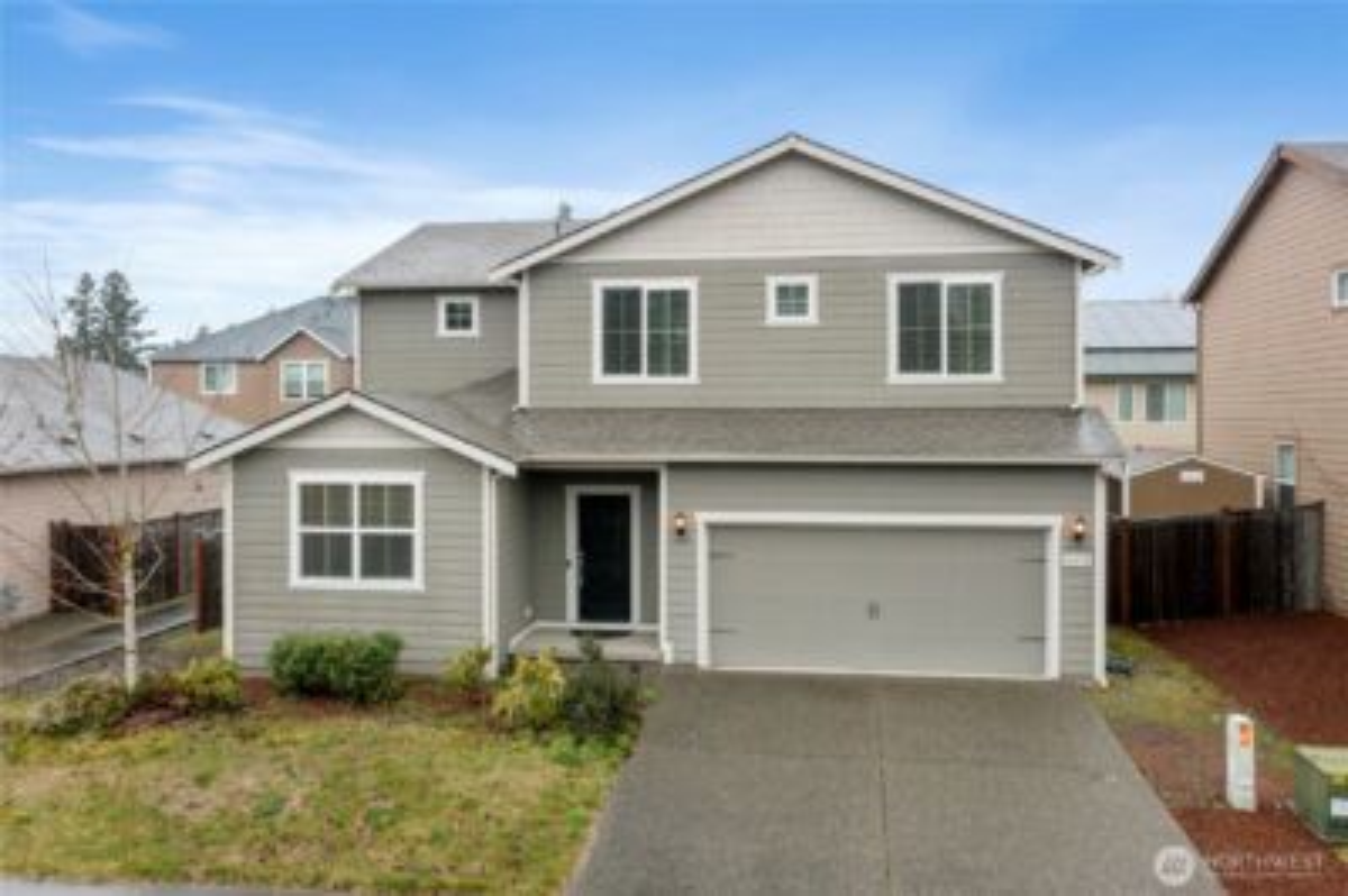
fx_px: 1048
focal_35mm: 28
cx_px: 674
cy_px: 448
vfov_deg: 46.3
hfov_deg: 65.5
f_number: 8
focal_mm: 10.26
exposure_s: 1/120
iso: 400
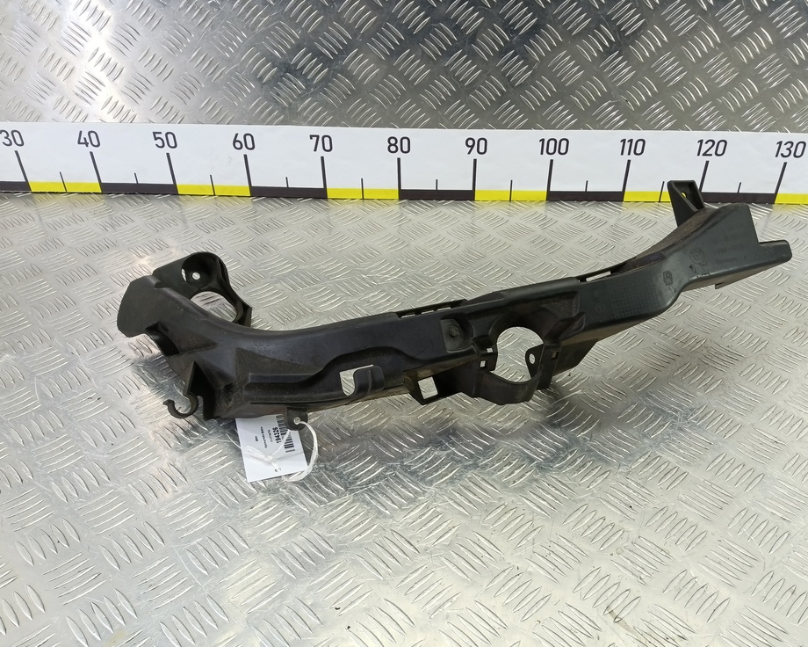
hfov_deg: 68.0
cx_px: 437
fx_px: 598
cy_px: 318
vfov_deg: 56.8
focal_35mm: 25
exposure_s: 1/50
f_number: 1.6
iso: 156
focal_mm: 4.11
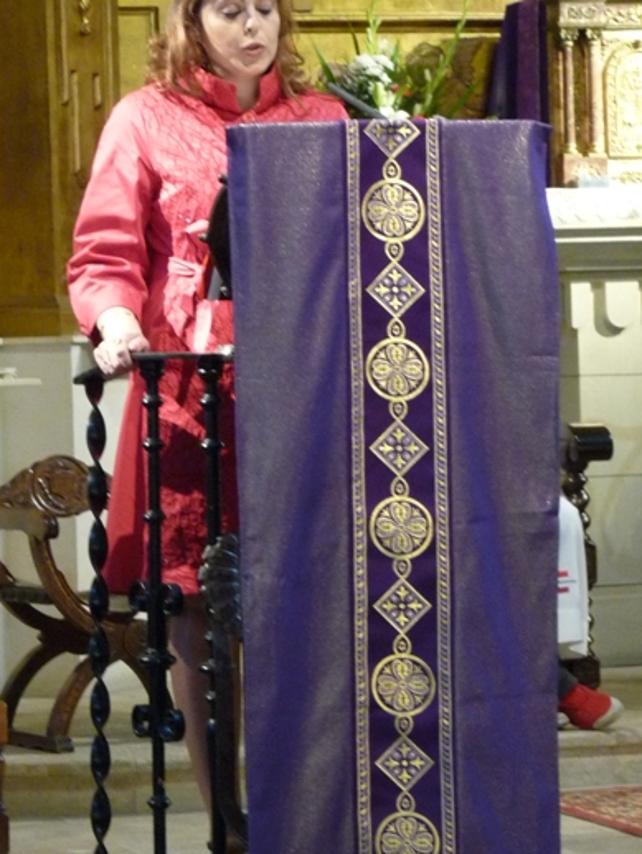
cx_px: 332
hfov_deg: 10.5
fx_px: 3509
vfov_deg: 13.9
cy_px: 386
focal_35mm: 142
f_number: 3.4
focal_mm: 14.9
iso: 400
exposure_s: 1/8
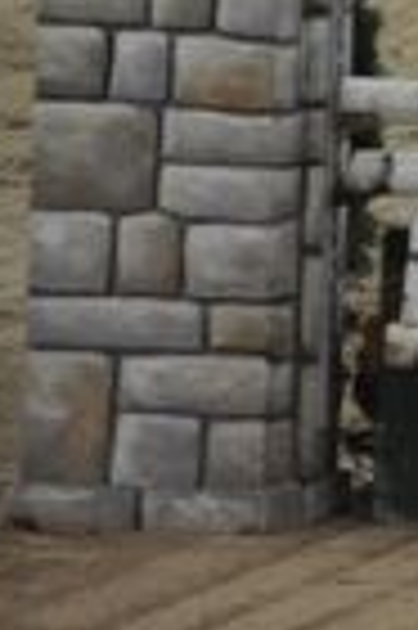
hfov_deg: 1.5
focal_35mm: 916
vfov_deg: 2.3
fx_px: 15992
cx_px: 1380
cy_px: -202
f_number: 2.8
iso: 6400
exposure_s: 1/400
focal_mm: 200
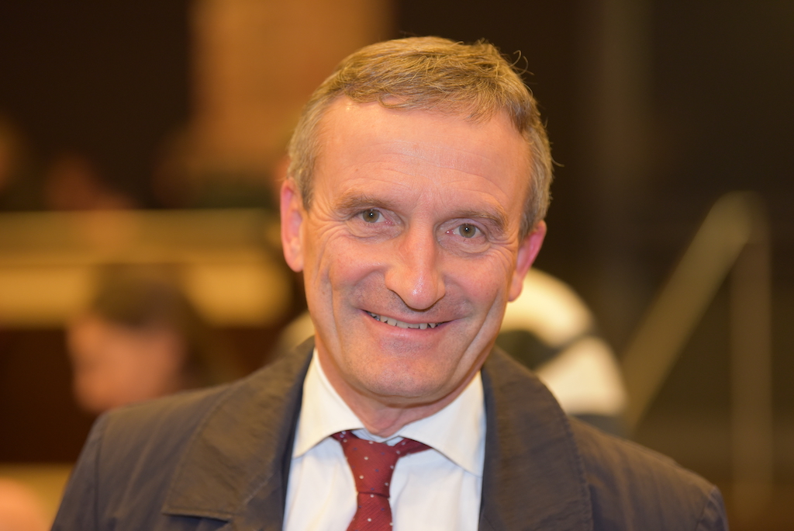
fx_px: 2979
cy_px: 266
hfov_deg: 15.2
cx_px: 397
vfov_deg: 10.2
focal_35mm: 135
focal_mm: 135
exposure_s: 1/60
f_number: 2.8
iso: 1800
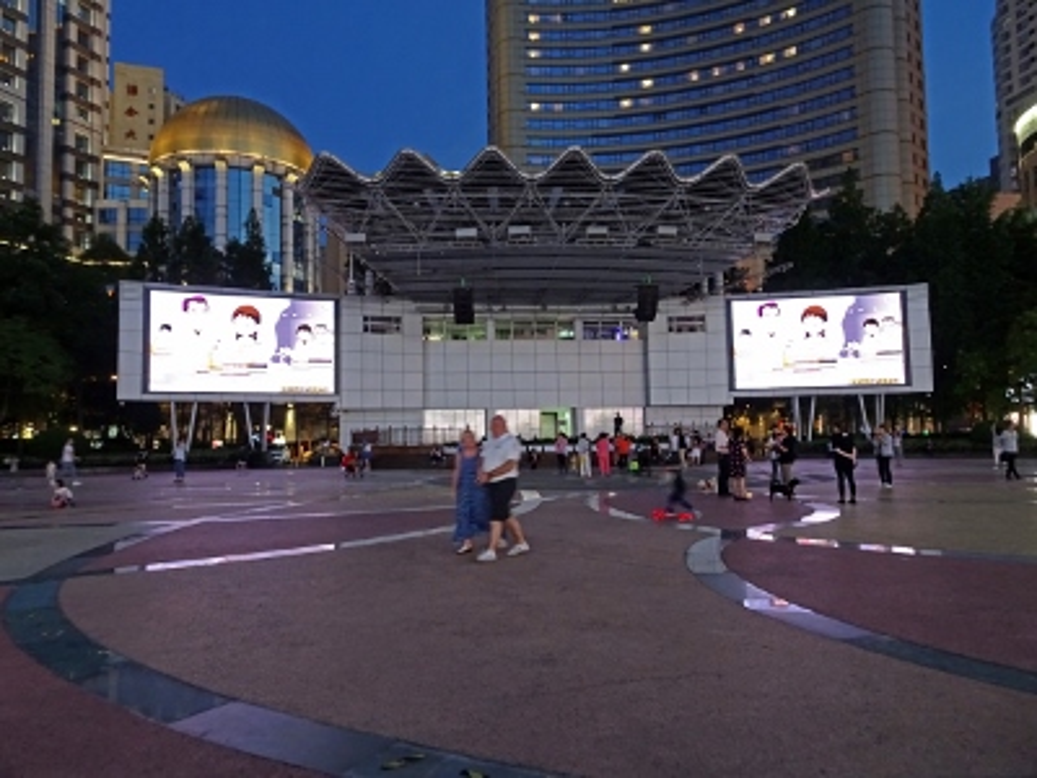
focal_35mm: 24
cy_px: 389
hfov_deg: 71.6
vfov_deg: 56.8
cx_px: 518
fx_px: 719
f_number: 3.5
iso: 800
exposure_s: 1/15
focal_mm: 4.12
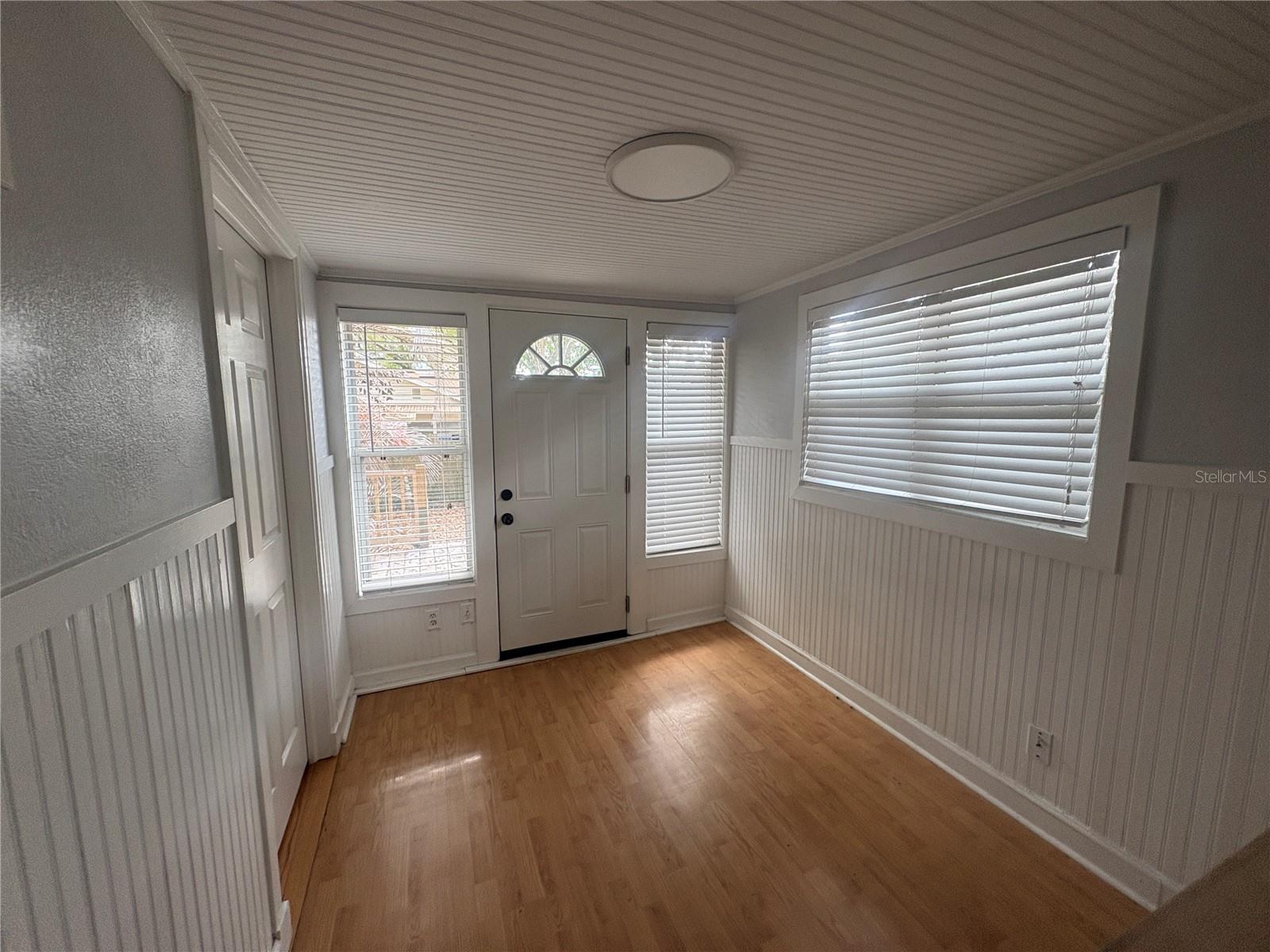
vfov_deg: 85.7
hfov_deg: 102.1
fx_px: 514
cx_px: 635
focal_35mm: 14
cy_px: 476
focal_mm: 2.22
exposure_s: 1/99
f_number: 2.2
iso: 160
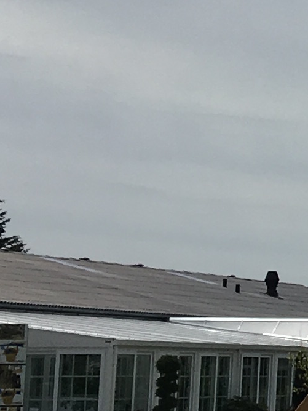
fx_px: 2076
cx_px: 848
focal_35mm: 175
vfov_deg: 11.3
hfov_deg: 7.6
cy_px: 118
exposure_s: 1/4274
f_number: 2.2
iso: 25
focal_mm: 4.15
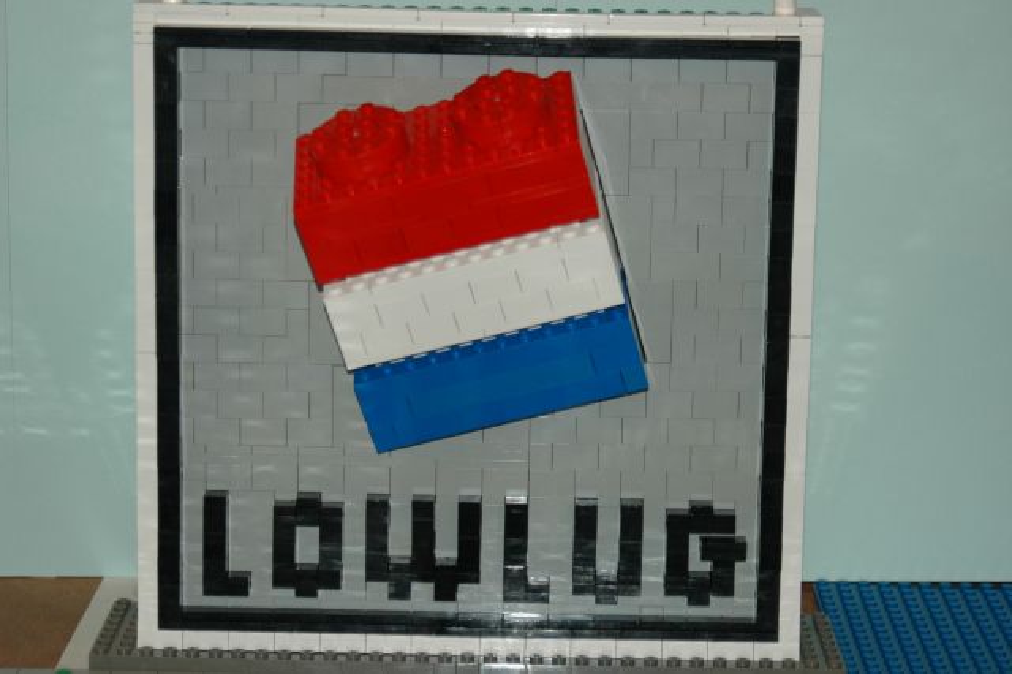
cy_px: 337
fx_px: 2781
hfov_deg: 20.6
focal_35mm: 99
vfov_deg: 13.8
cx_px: 506
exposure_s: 1/60
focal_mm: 66
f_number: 5.3
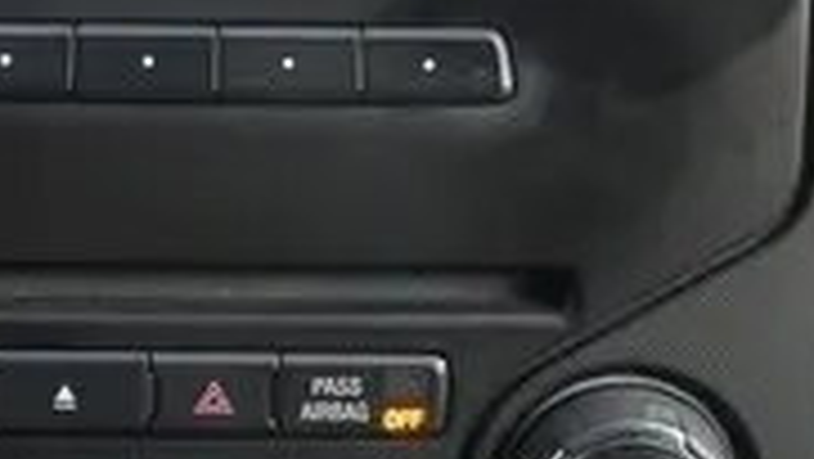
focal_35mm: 131
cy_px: 56
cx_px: 193
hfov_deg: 16.3
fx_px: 2829
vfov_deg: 9.2
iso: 400
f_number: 5
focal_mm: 17
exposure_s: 1/60
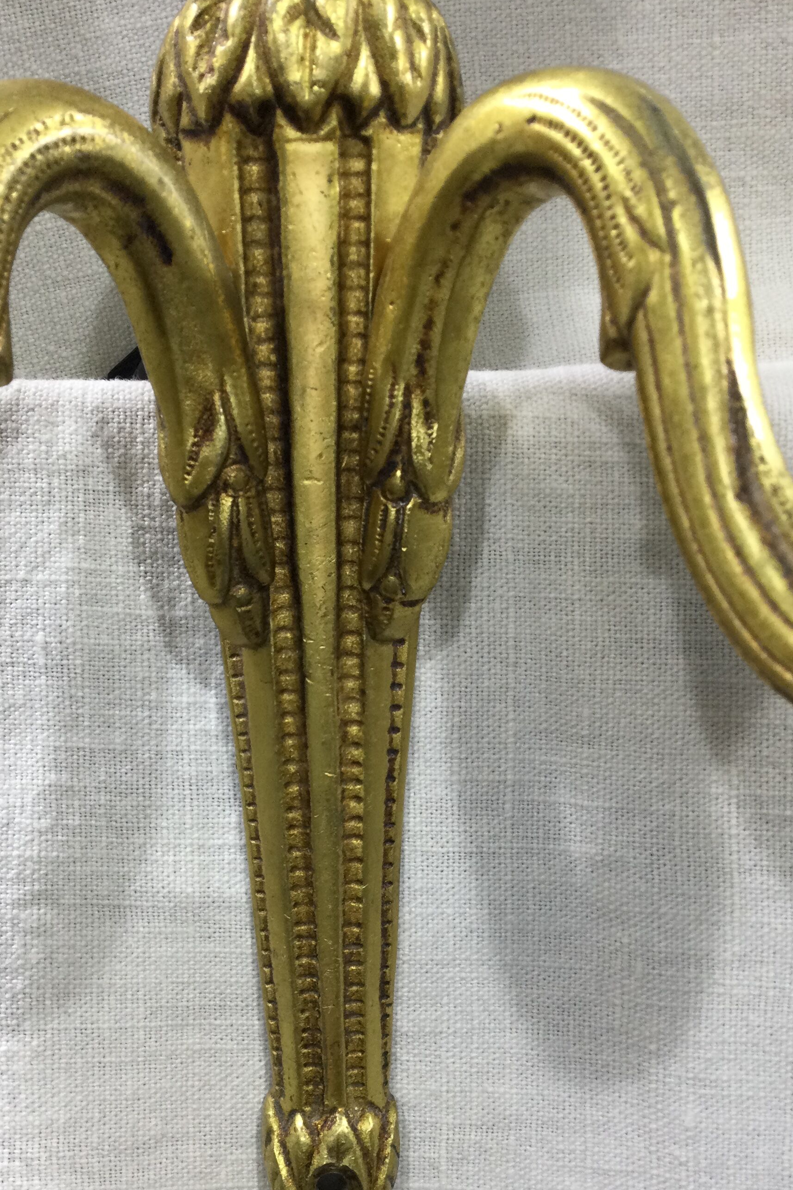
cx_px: 330
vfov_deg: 47.1
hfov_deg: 32.6
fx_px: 1355
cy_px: 715
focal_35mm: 41
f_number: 2.4
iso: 25
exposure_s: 1/33
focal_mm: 3.3
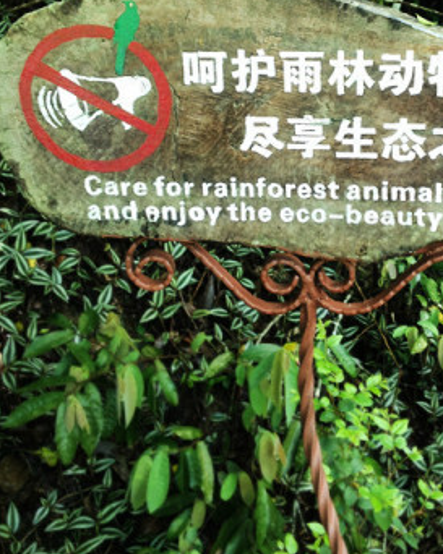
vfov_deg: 31.0
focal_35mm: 60
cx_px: 325
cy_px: 154
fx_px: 985
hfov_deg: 25.1
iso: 50
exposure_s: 1/24
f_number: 2.4
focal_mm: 4.28
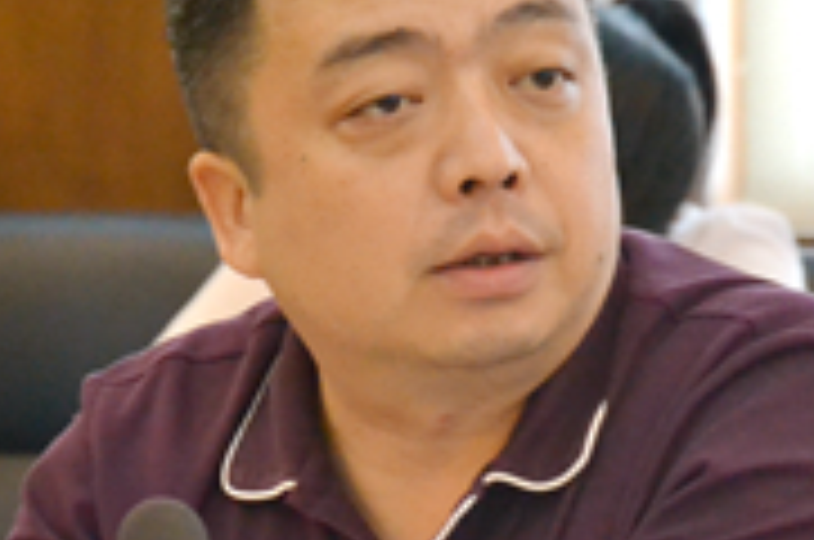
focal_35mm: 407
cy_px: 425
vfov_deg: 3.4
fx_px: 9186
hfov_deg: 5.1
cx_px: 414
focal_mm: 98
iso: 3200
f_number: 5.6
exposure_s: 1/100
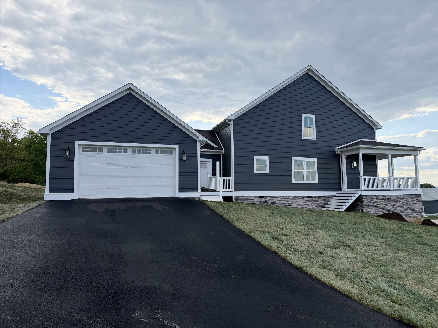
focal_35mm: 24
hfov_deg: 71.6
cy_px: 164
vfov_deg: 56.8
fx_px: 304
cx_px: 219
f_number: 1.78
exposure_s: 1/2299
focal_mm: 6.76
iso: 80
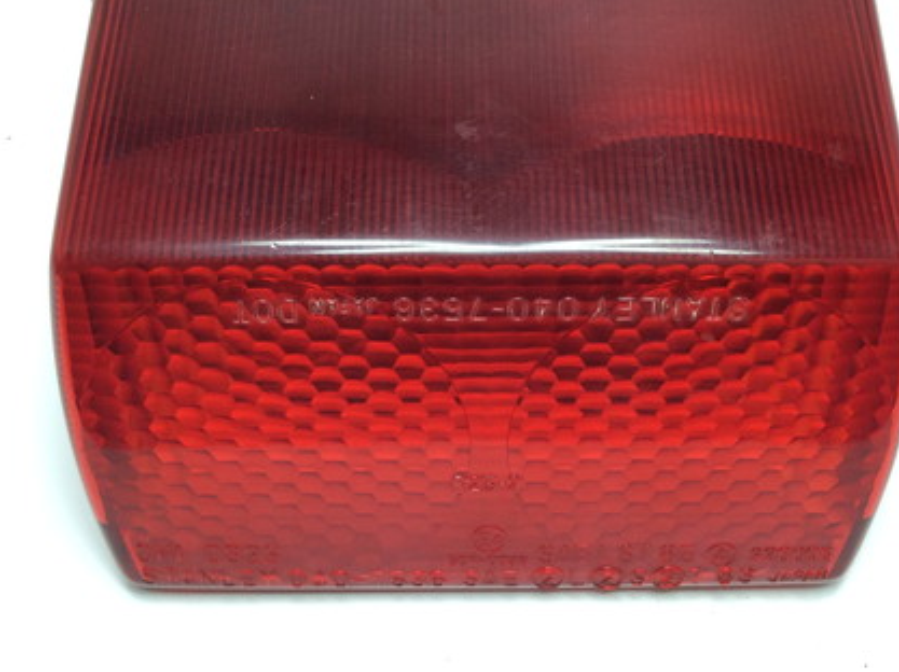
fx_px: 1194
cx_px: 485
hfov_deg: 41.2
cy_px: 237
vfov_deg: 31.3
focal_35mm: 46
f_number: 2.4
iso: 32
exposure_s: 1/180
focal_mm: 3.3
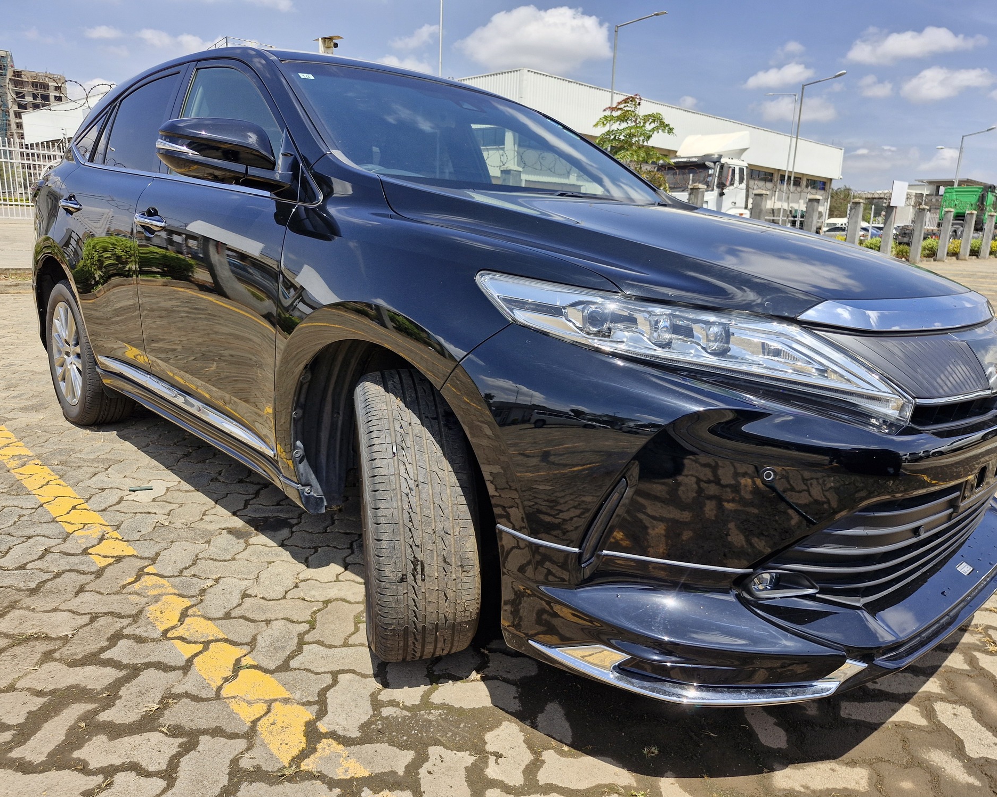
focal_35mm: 24
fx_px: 708
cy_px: 399
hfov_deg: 70.2
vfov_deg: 58.8
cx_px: 523
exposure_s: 1/992
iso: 50
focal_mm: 5.54
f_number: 1.8
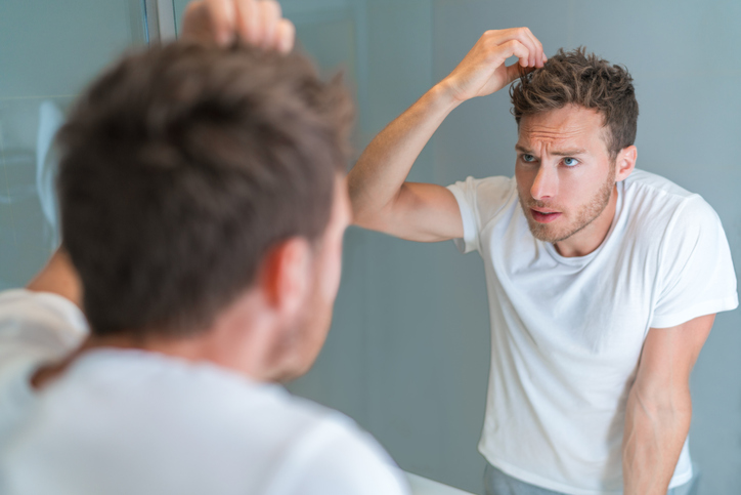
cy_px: 248
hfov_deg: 54.4
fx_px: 721
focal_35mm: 35
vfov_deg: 37.9
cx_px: 370
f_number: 1.6
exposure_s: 1/320
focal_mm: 35
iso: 400
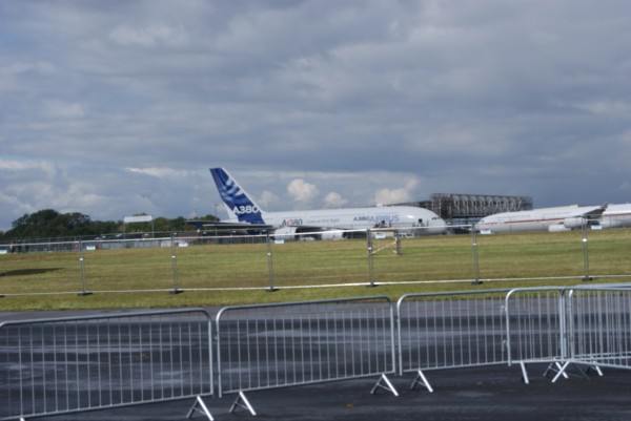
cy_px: 210
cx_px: 316
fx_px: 1447
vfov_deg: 16.6
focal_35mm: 82
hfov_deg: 24.6
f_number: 13
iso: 100
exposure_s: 1/200
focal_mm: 55
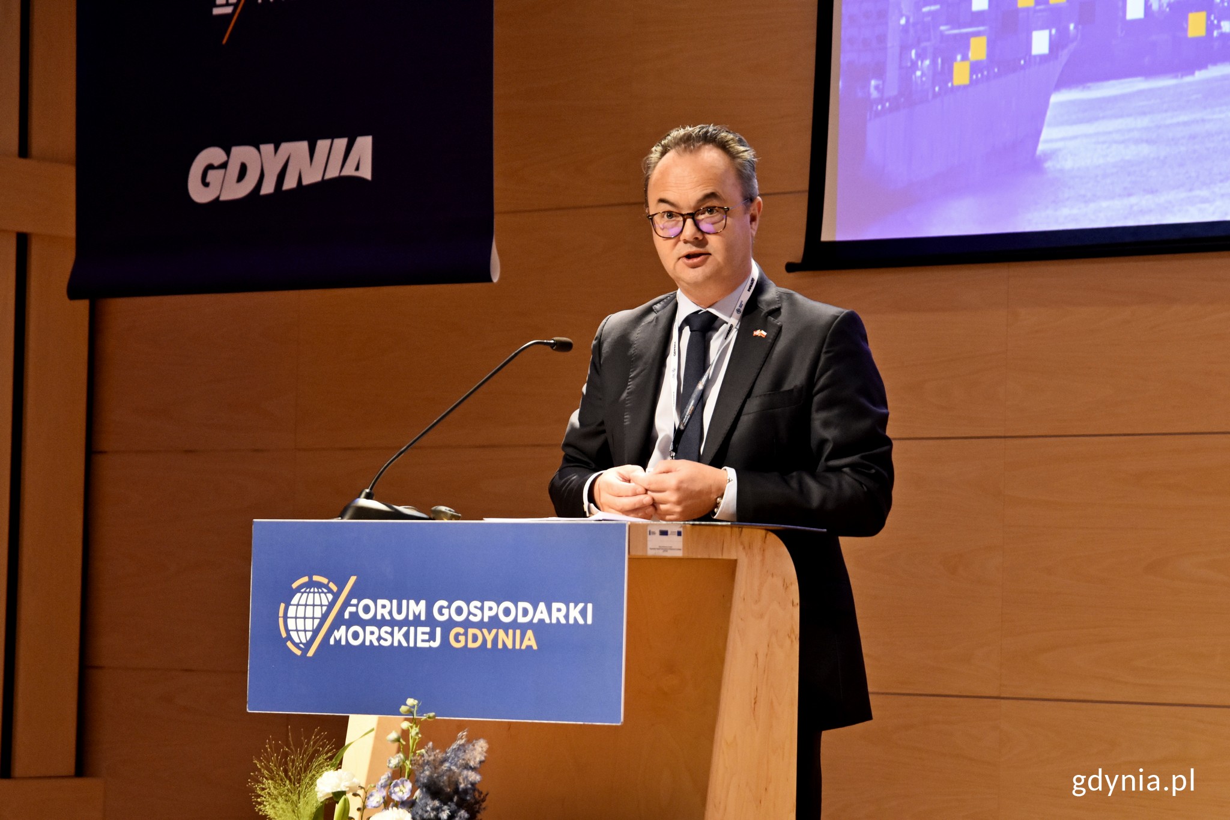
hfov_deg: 19.5
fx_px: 3587
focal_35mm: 105
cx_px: 615
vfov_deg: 13.0
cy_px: 410
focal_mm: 70
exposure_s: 1/60
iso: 1600
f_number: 4
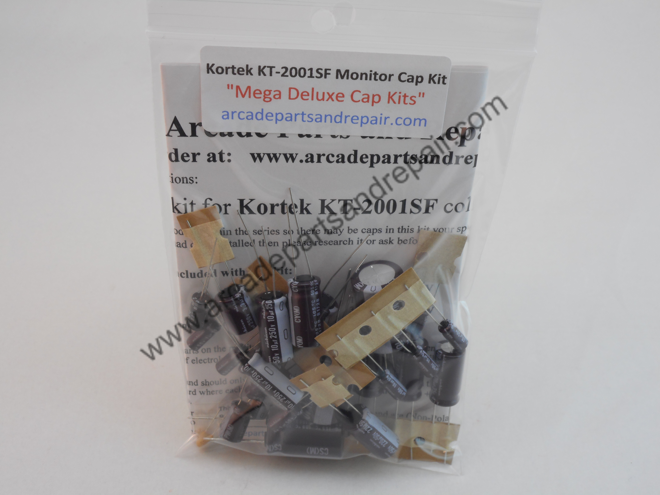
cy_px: 248
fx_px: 972
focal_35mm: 51
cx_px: 330
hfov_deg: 37.5
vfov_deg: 28.6
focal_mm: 9.1
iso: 140
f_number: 4.9
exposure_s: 1/30
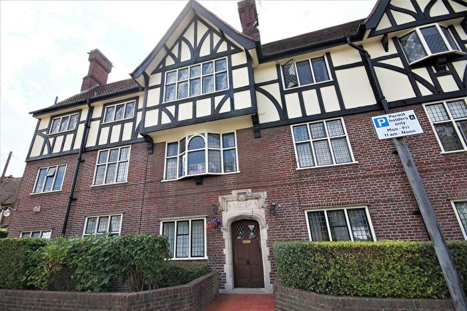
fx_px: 214
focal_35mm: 16
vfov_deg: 72.1
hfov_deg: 95.0
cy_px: 156
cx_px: 234
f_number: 9
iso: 100
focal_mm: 11
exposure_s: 1/125
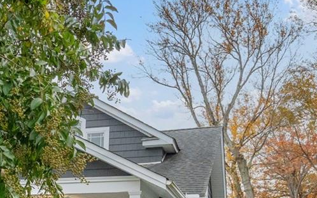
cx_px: 36
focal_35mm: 67
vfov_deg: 17.9
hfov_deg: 29.4
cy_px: 275
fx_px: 579
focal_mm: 16
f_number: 5.6
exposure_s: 1/320
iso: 2000
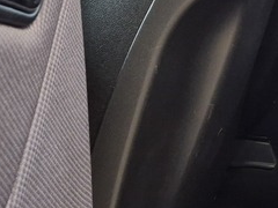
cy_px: 62
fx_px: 787
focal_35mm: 98
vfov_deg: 15.0
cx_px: 476
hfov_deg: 17.0
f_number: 1.8
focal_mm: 5.4
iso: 100
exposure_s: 1/180
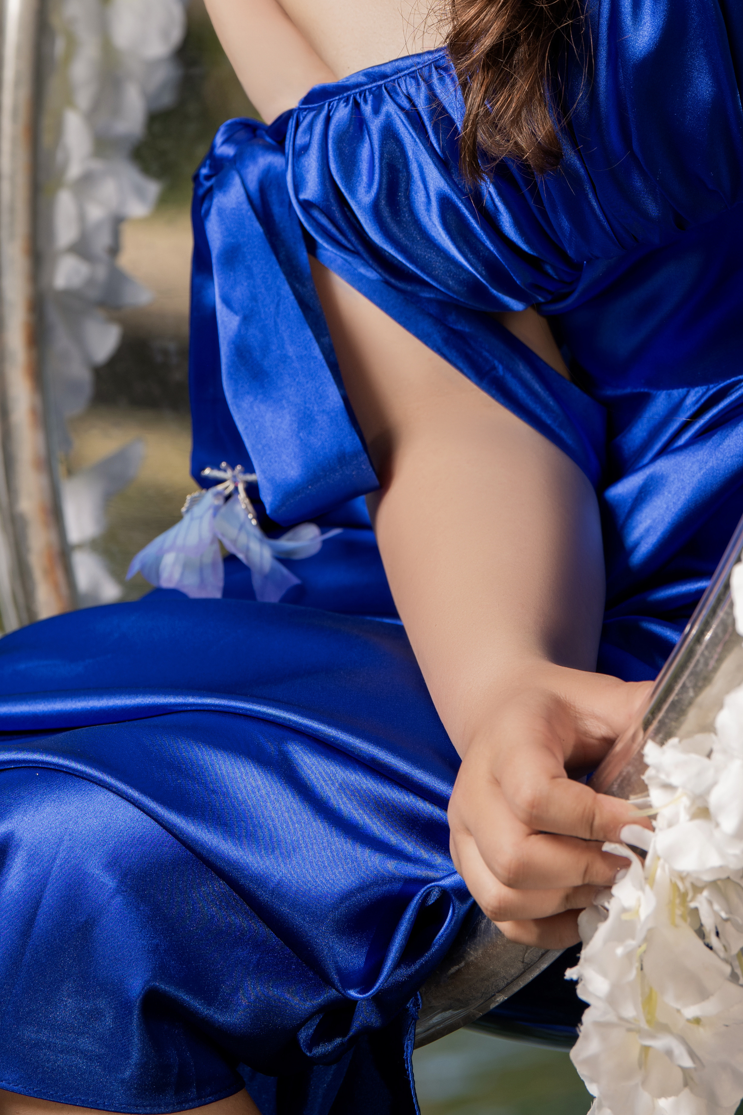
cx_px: 483
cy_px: -36
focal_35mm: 344
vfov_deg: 6.0
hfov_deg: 4.0
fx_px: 10649
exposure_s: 1/250
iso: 100
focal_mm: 155
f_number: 4.8
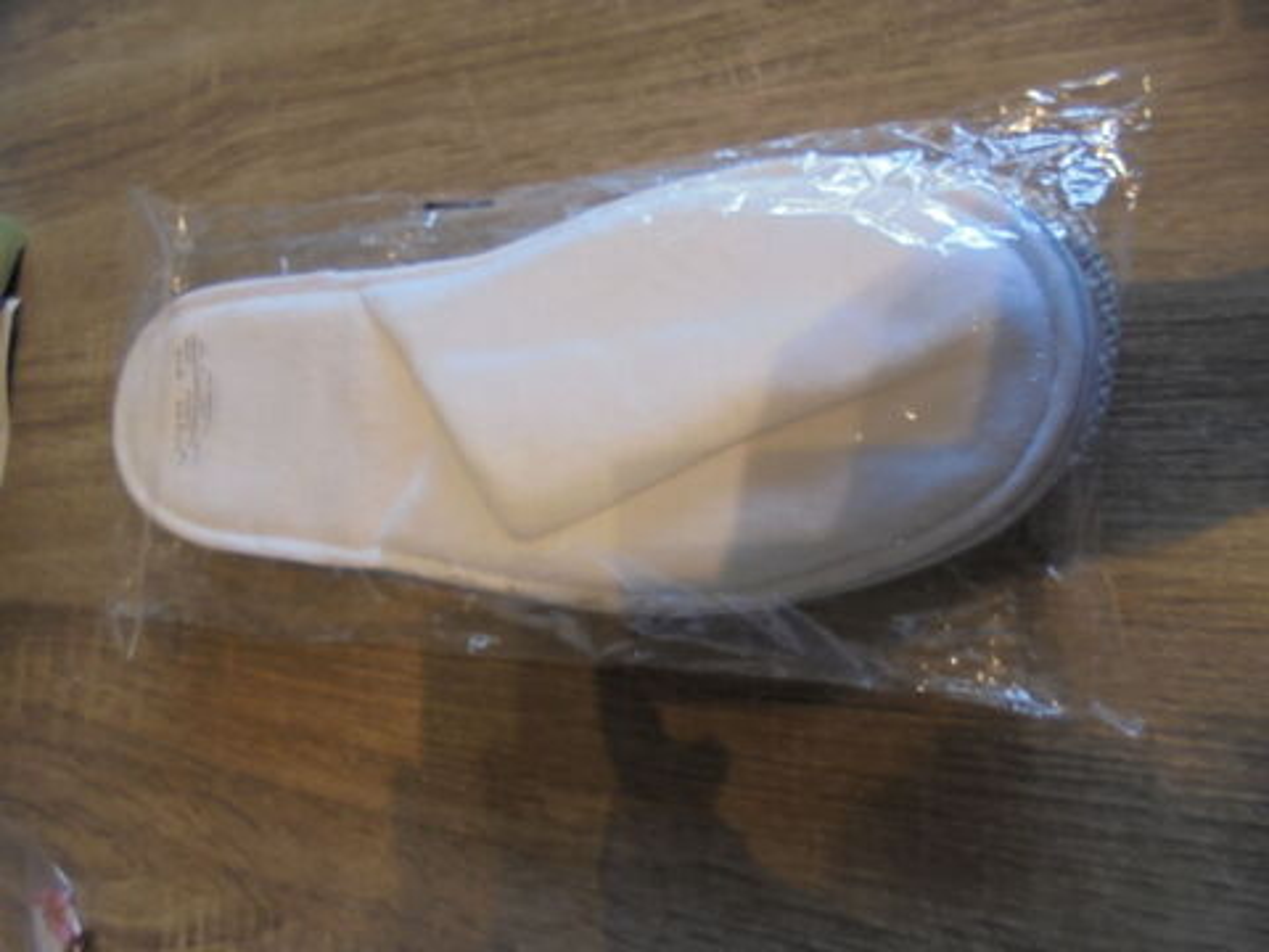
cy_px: 476
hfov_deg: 67.3
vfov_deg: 53.1
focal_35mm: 26
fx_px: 953
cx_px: 634
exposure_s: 1/30
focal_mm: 4.6
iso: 160
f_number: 3.5
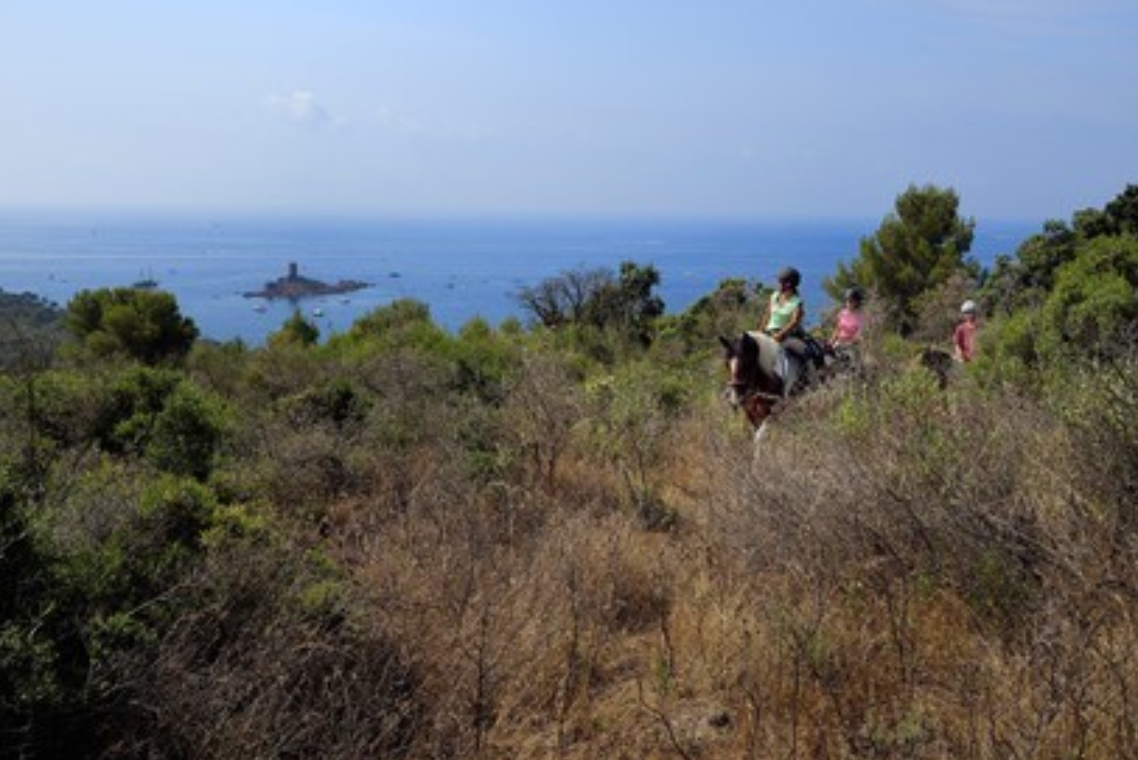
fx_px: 980
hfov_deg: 60.3
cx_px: 566
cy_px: 384
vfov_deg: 42.4
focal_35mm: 31
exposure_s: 1/500
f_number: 13
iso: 400
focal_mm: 30
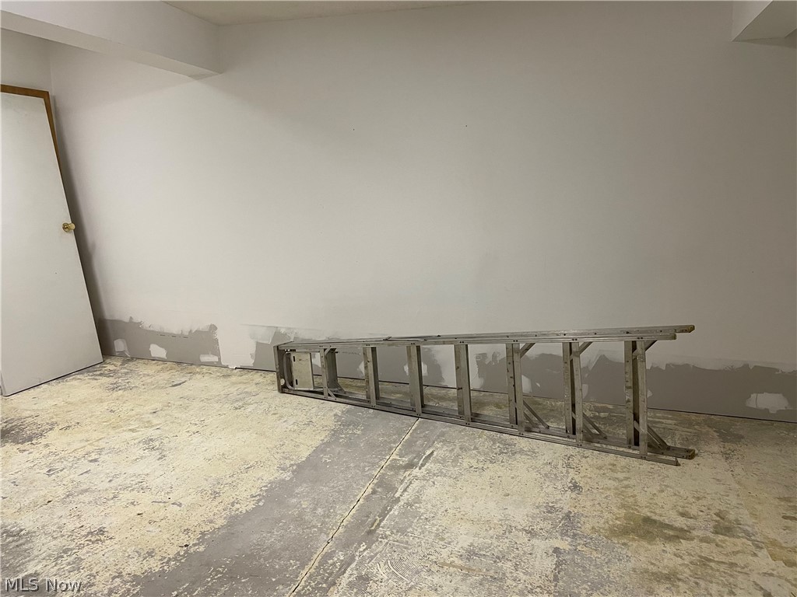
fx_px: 599
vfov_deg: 53.1
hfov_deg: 67.3
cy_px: 298
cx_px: 398
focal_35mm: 26
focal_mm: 4.2
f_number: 1.6
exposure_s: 1/60
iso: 160
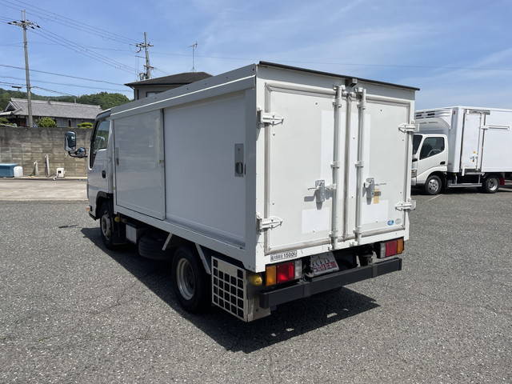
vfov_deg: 53.1
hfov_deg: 67.3
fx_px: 385
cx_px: 256
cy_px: 192
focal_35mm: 26
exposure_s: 1/5556
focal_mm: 4.2
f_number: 1.6
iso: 32
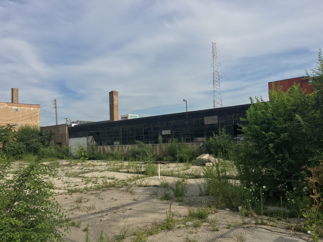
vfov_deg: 48.2
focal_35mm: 29
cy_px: 121
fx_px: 271
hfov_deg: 61.7
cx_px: 162
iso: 25
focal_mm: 4.15
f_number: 2.2
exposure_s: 1/1538
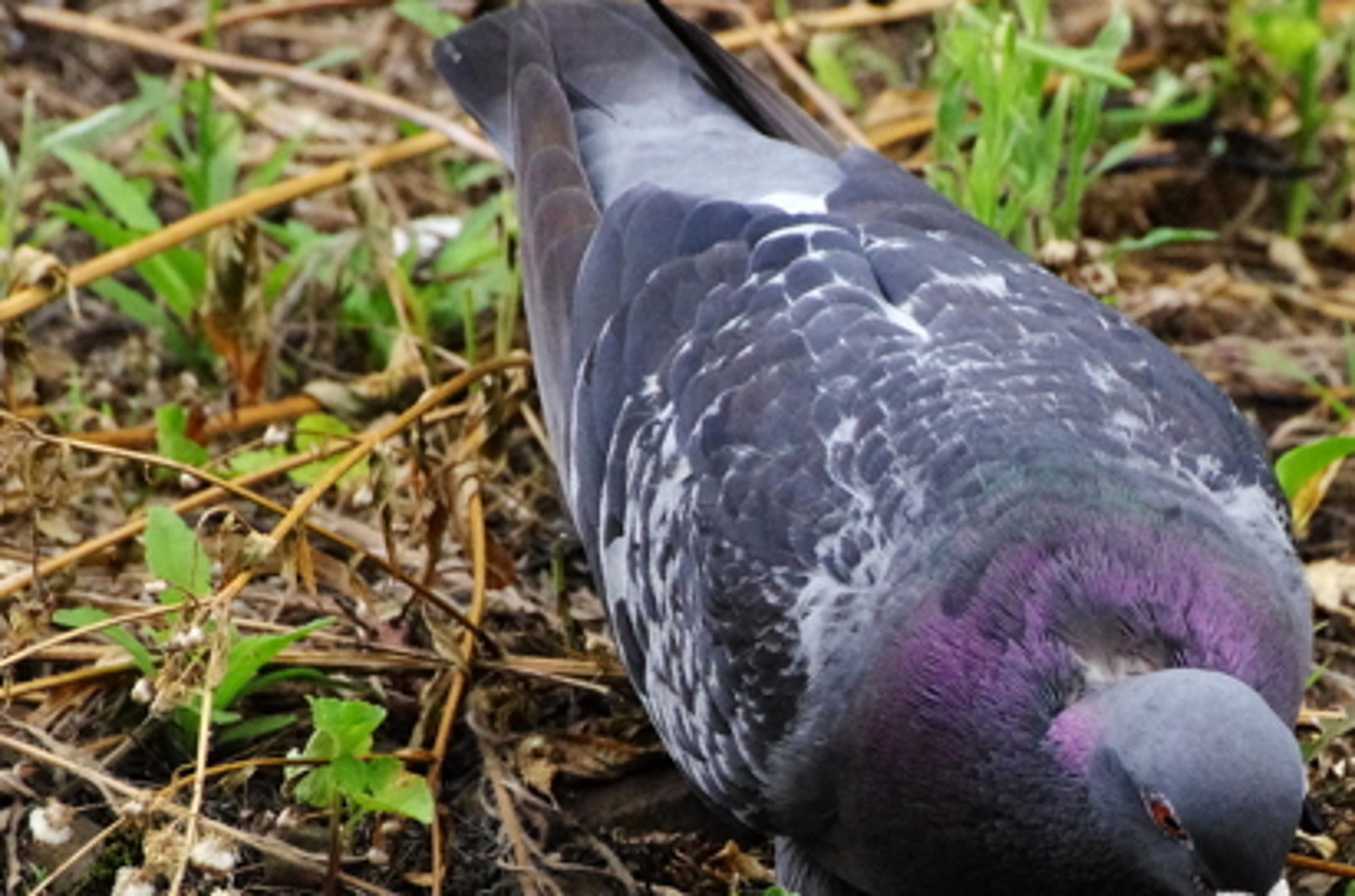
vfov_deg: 1.2
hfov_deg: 1.8
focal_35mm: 1121
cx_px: 1134
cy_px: 712
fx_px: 42095
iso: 3200
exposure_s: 1/500
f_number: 6.3
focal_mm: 300
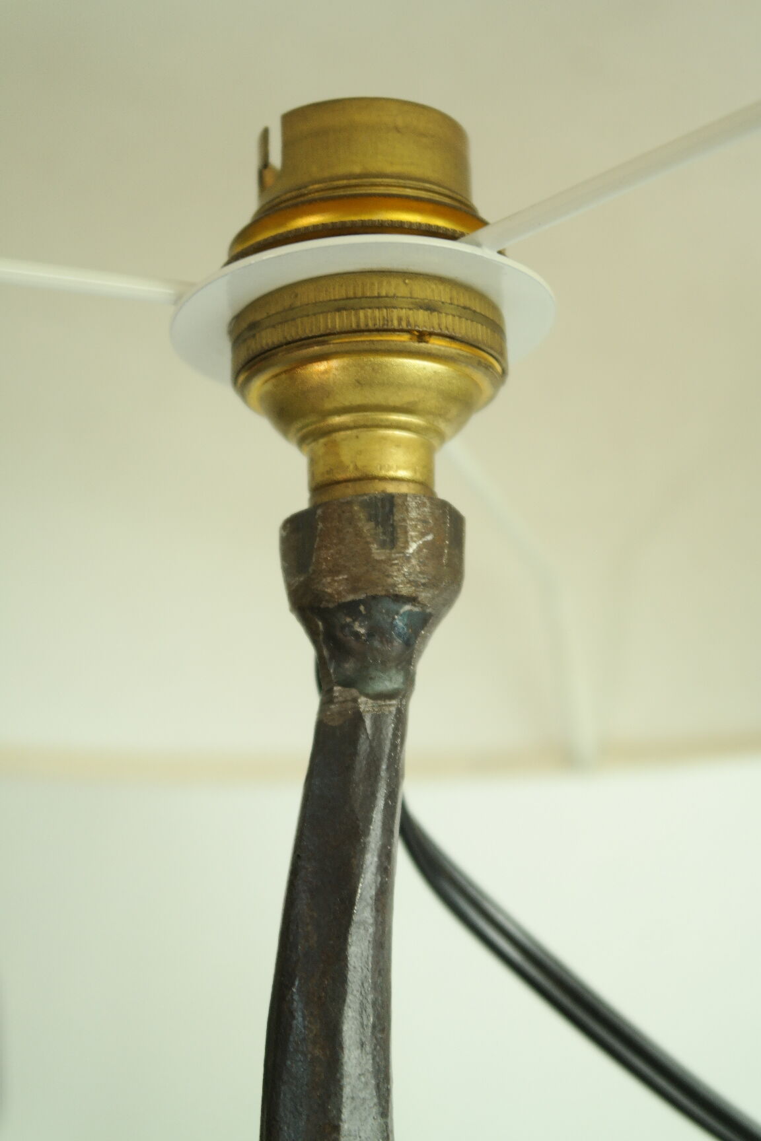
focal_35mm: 77
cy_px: 570
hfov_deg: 17.7
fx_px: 2441
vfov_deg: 26.3
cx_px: 380
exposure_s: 1/30
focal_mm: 50
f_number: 5.6
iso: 400
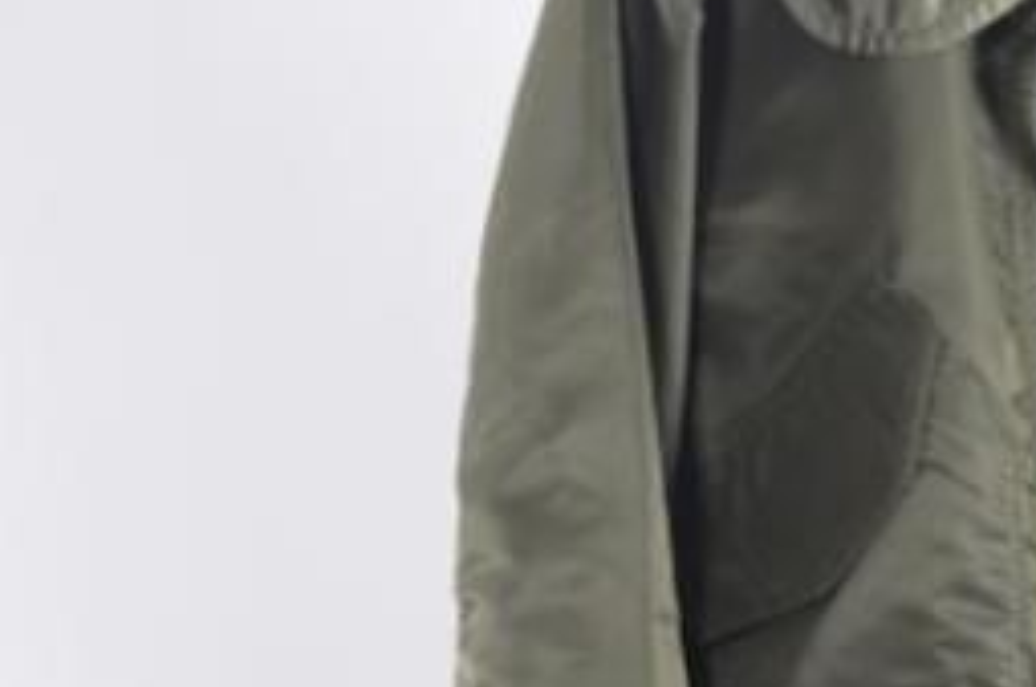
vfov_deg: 7.3
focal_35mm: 188
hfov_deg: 10.8
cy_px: 423
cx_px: 1097
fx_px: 5400
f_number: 4.5
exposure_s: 1/80
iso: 800
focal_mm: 40
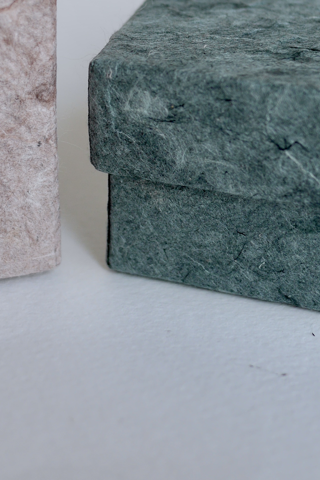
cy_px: 95
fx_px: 1333
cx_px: 81
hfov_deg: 13.6
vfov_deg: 20.2
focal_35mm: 100
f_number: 2.2
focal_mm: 20
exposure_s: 1/200
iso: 200
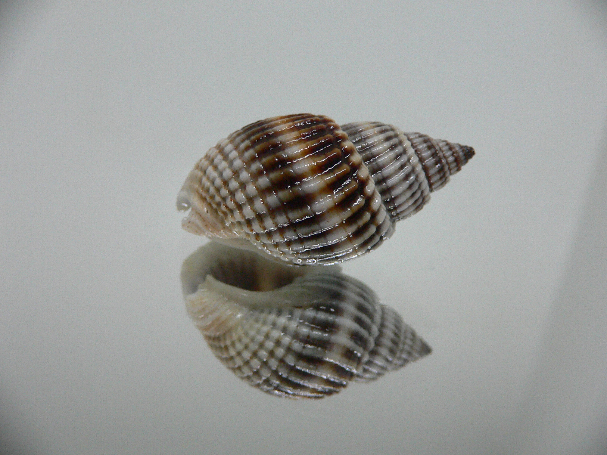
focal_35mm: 35
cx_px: 304
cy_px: 228
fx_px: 614
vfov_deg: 40.7
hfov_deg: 52.6
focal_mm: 4.6
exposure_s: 1/50
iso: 200
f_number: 2.8
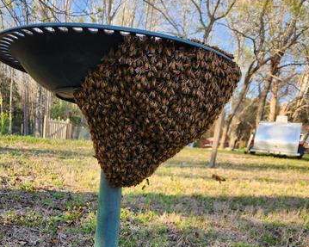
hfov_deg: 68.0
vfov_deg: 56.8
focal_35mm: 25
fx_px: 229
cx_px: 142
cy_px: 124
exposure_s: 1/180
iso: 20
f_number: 1.8
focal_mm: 5.4
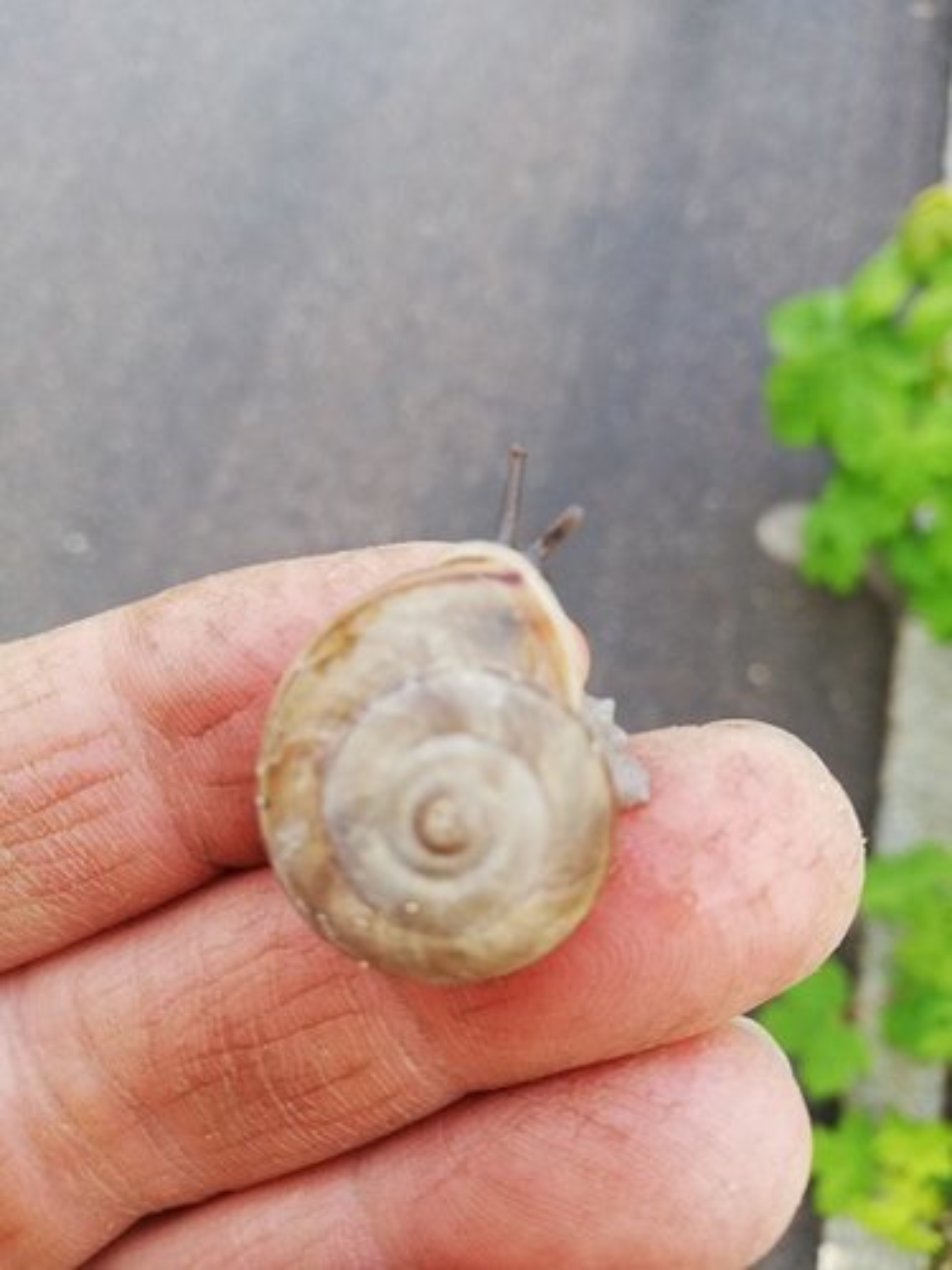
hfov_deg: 53.1
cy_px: 635
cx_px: 476
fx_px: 953
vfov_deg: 67.3
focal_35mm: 26
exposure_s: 1/100
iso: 100
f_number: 2.2
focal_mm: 3.81
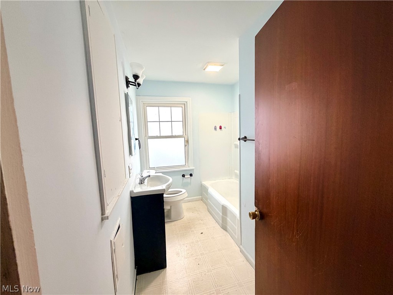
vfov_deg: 85.7
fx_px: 159
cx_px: 196
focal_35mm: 14
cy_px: 148
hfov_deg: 102.1
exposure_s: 1/60
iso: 250
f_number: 2.2
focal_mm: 2.22
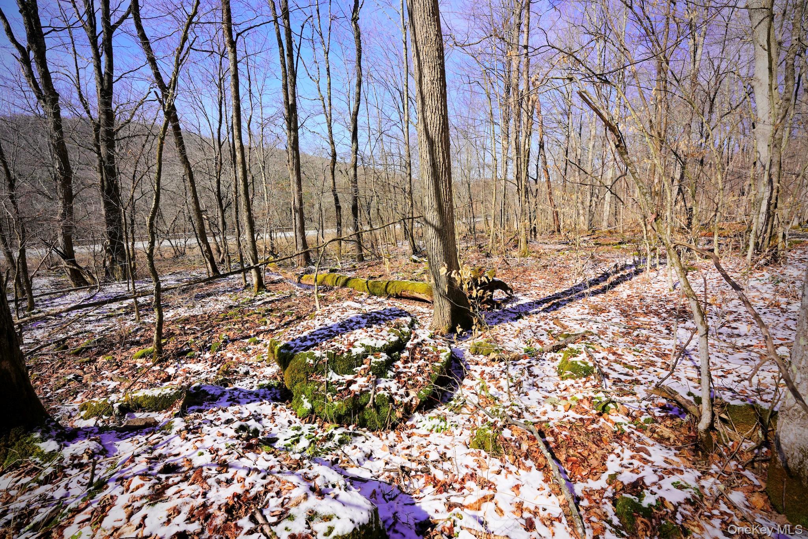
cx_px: 404
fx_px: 314
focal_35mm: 14
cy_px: 270
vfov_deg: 81.2
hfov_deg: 104.2
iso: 100
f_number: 9
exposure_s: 1/125
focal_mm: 14
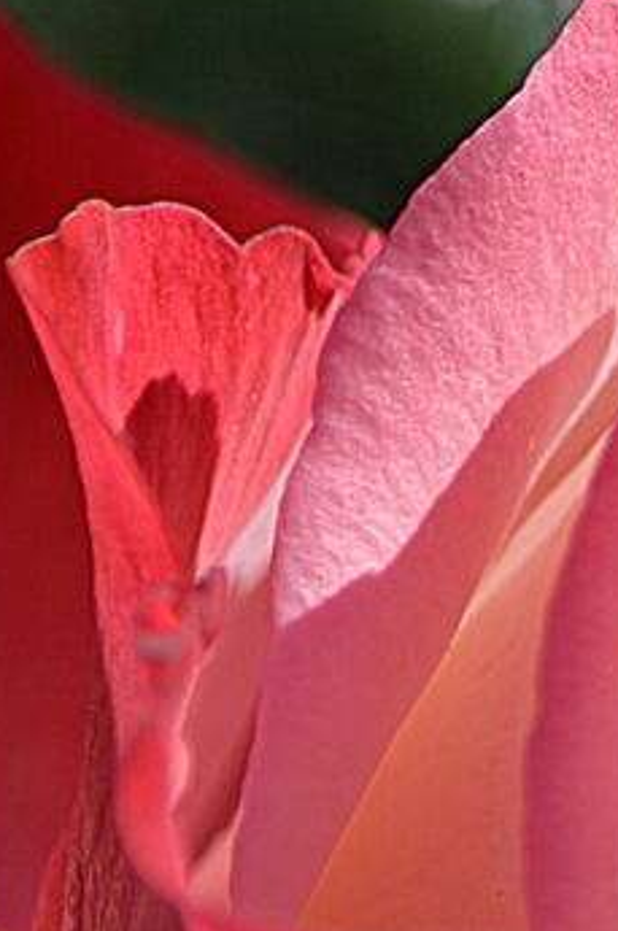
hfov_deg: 0.9
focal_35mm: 1567
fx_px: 40469
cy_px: 980
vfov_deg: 1.3
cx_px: 912
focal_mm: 300
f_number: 8
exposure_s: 1/320
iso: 100
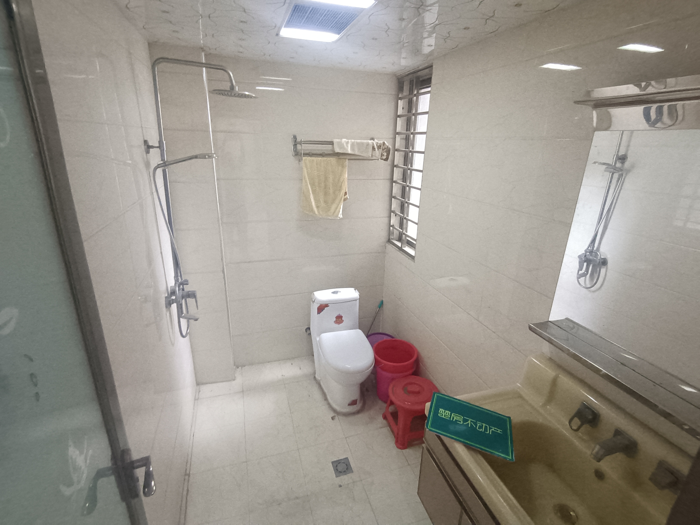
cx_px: 350
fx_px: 344
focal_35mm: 17
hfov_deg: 91.0
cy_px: 262
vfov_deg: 74.7
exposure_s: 1/14.3
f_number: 2.4
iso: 1341
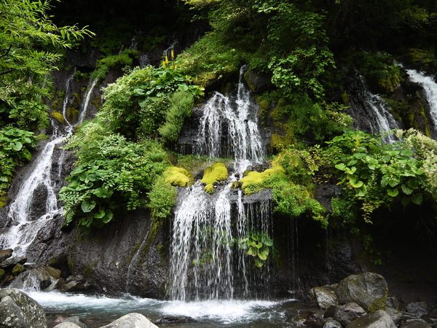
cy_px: 164
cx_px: 218
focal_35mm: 28
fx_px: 353
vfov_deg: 49.7
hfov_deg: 63.4
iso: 125
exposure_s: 1/60
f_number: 3.5
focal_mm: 14
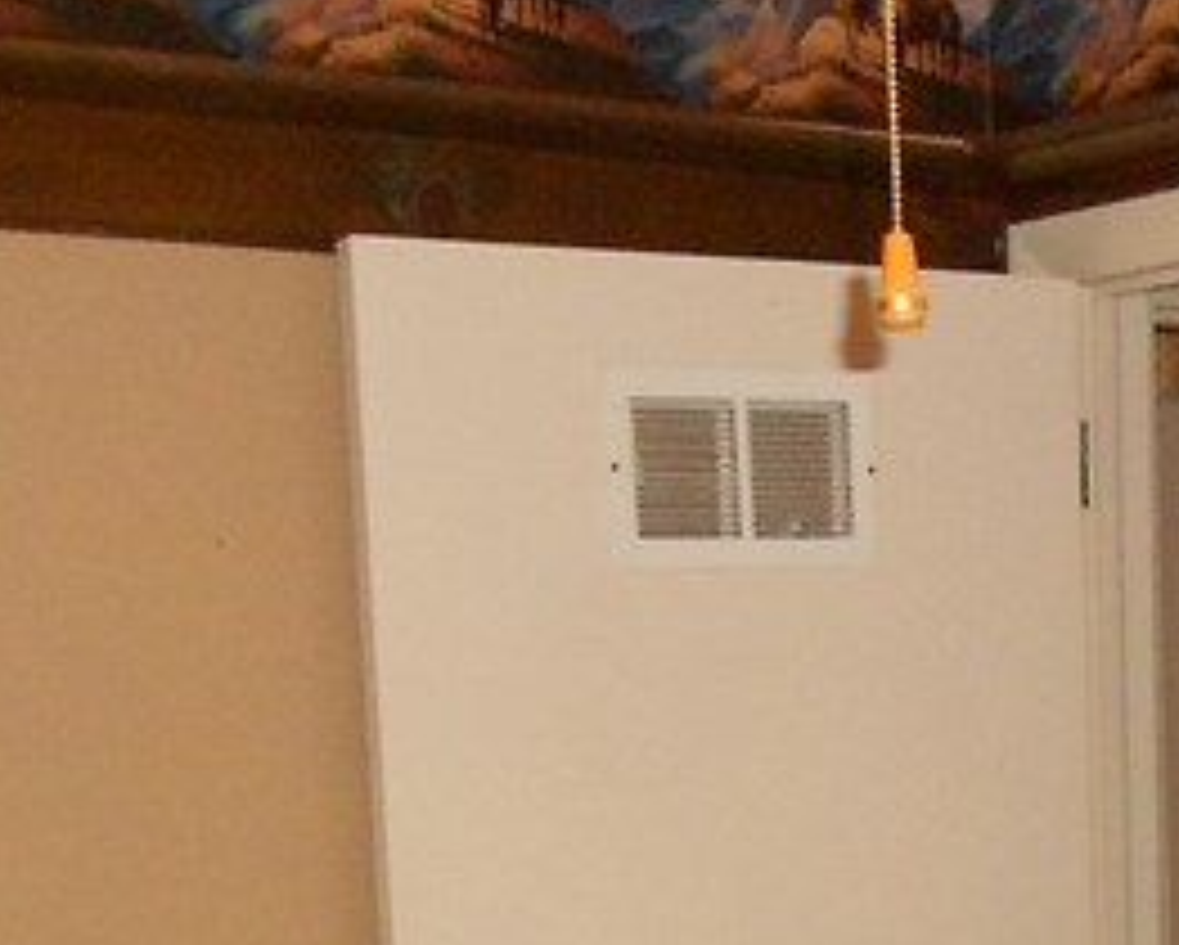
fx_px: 3457
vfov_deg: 14.5
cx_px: 1040
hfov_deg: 19.0
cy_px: 1418
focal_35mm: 99
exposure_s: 1/25
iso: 400
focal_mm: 4.6
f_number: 3.2
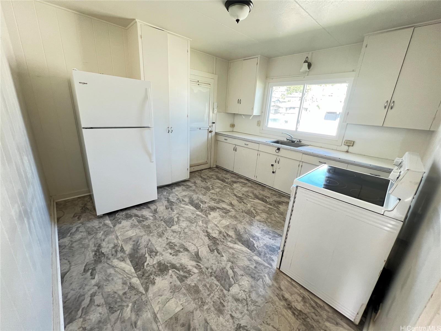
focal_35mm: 13
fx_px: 166
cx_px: 220
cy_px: 166
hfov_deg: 106.2
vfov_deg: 89.9
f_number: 1.8
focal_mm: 1.57
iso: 250
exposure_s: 1/97
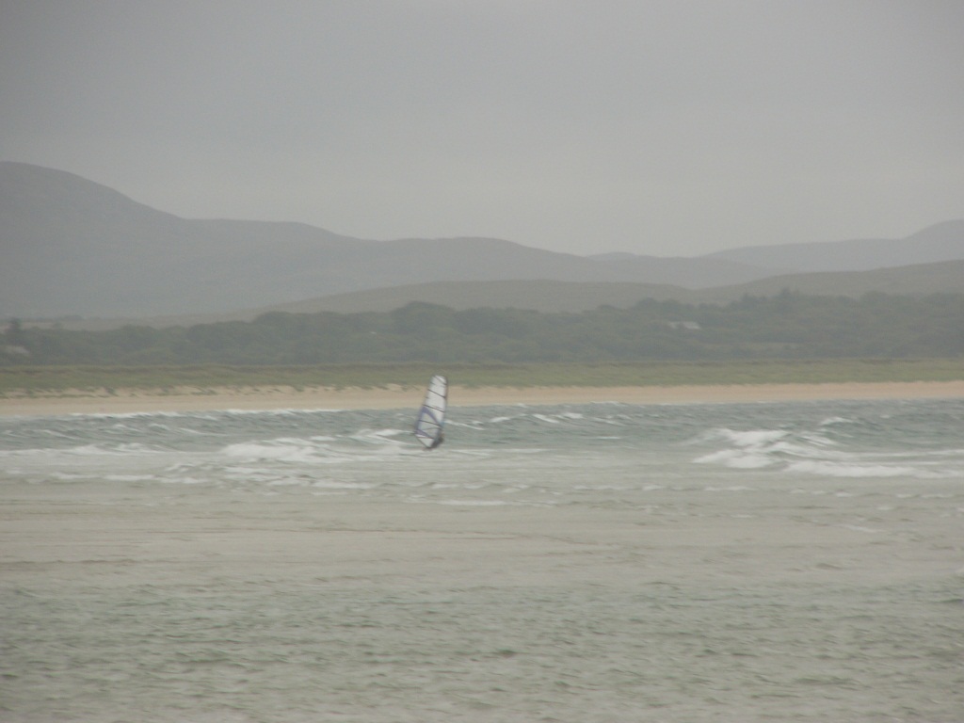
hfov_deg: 4.6
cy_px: 362
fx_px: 12031
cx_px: 482
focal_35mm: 432
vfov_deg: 3.4
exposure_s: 1/400
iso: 50
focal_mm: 72
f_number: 4
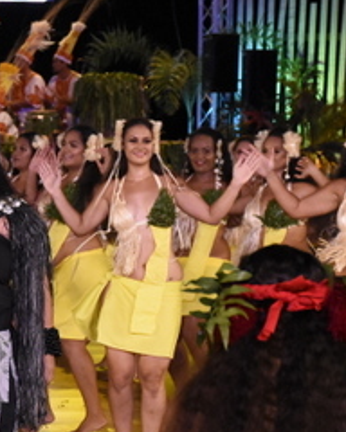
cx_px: -4
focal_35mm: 300
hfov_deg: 5.1
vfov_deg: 6.4
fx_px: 3840
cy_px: 266
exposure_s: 1/400
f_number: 7.1
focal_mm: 80
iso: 6400
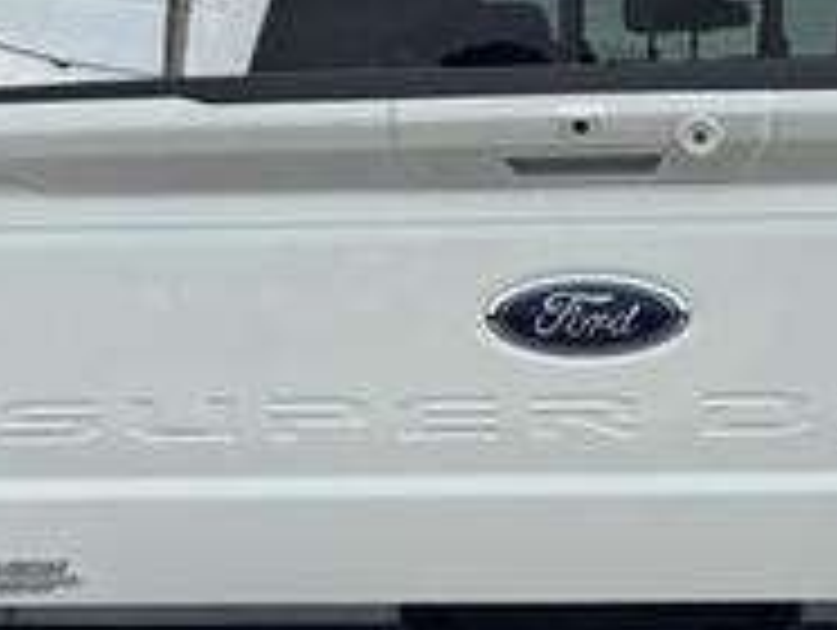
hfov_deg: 15.1
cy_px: 441
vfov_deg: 11.4
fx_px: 3147
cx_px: 531
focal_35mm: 130
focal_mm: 6.76
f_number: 1.78
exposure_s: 1/3425
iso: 64
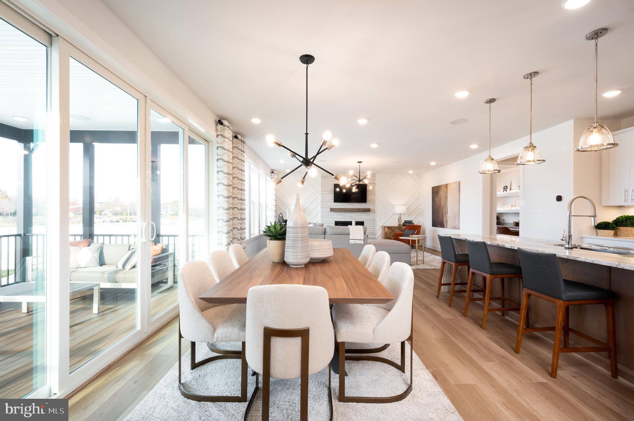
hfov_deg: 98.6
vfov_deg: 75.4
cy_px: 210
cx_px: 317
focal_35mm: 16
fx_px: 273
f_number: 14
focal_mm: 15.5
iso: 800
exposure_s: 1/160
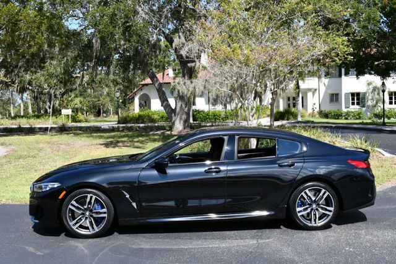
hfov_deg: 44.5
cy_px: 132
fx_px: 484
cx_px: 198
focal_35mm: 44
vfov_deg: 30.5
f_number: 8
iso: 110
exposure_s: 1/250
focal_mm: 22
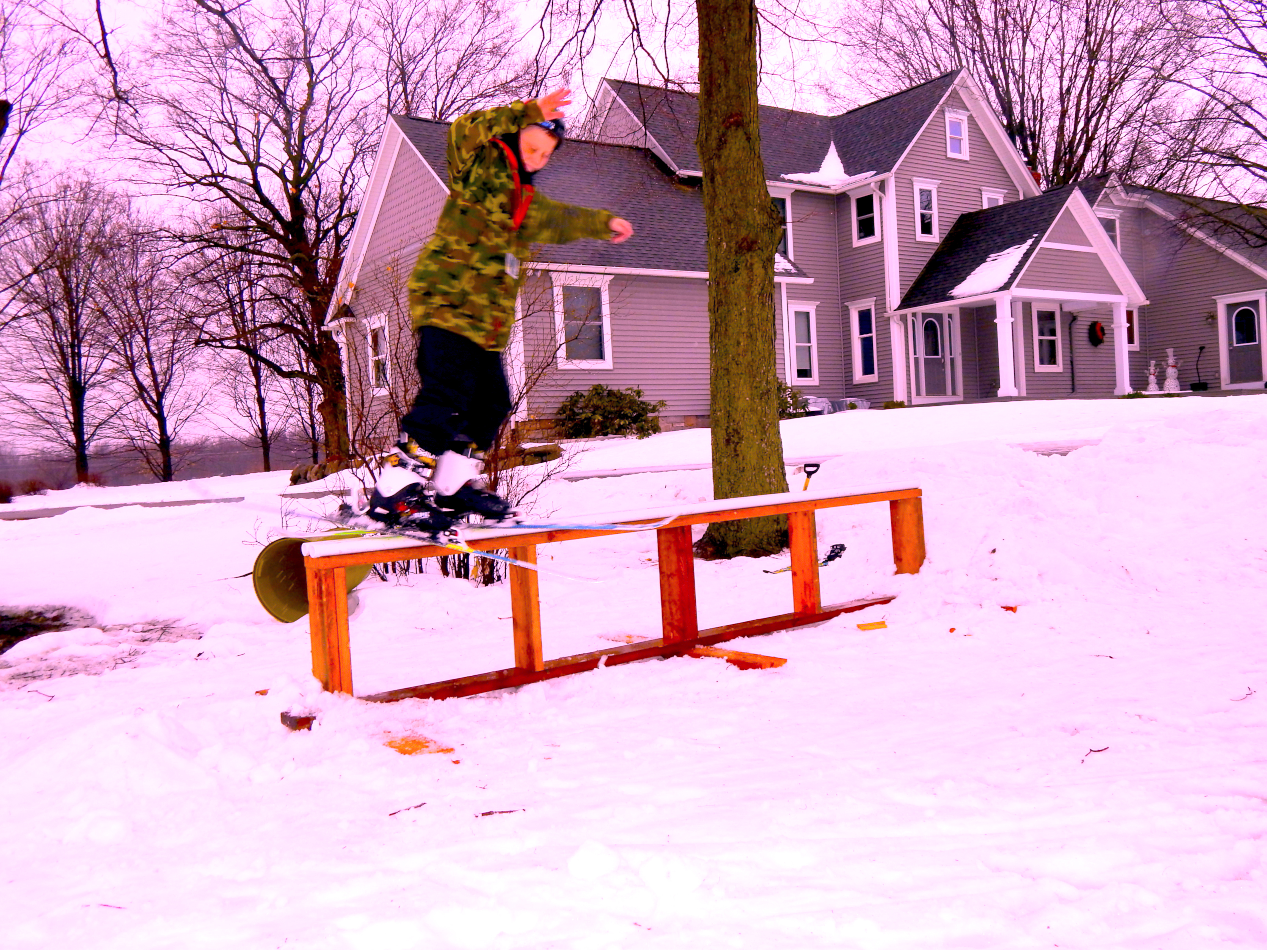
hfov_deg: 58.4
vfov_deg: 45.4
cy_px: 475
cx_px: 634
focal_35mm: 31
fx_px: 1135
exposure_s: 1/125
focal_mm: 5.6
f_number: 3.2
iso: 125
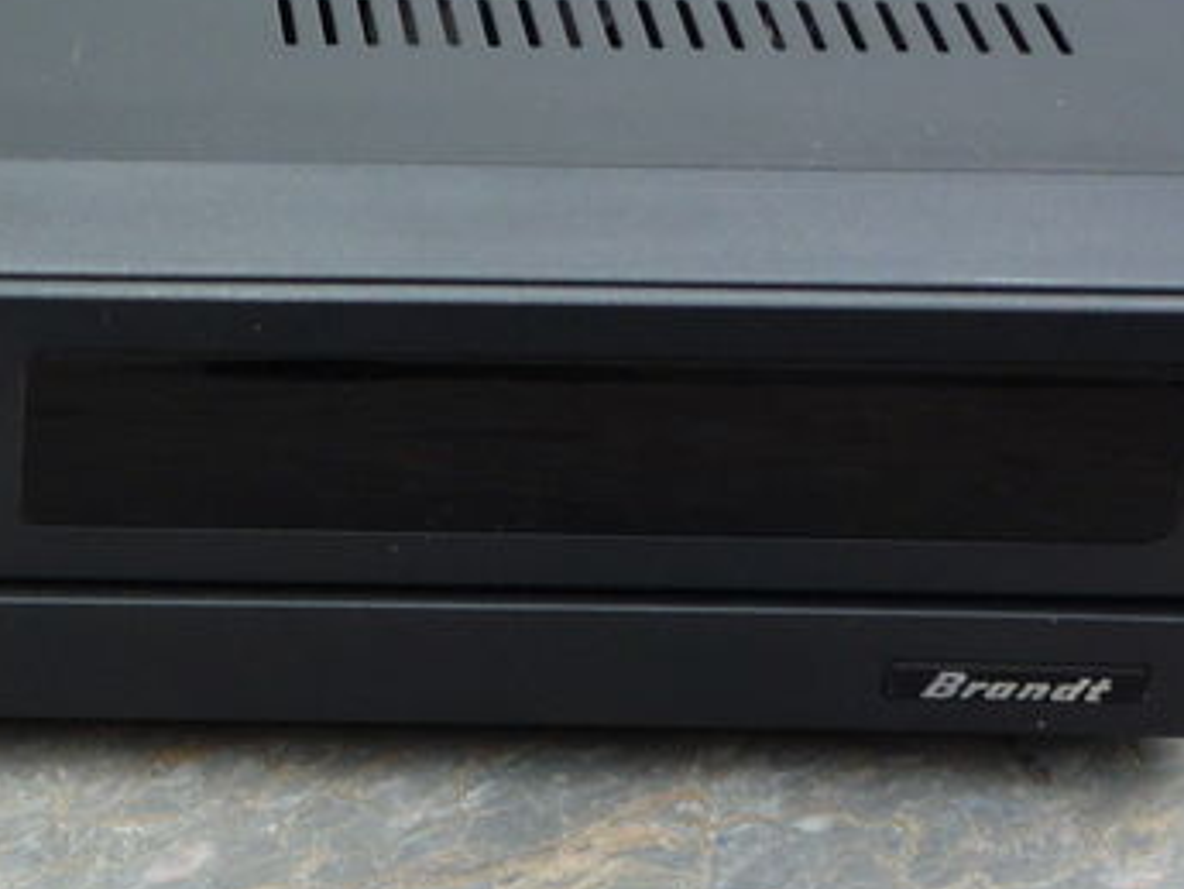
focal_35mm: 87
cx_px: -247
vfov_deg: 17.0
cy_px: 522
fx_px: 2977
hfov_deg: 20.9
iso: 100
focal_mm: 5.2
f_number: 4
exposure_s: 1/160
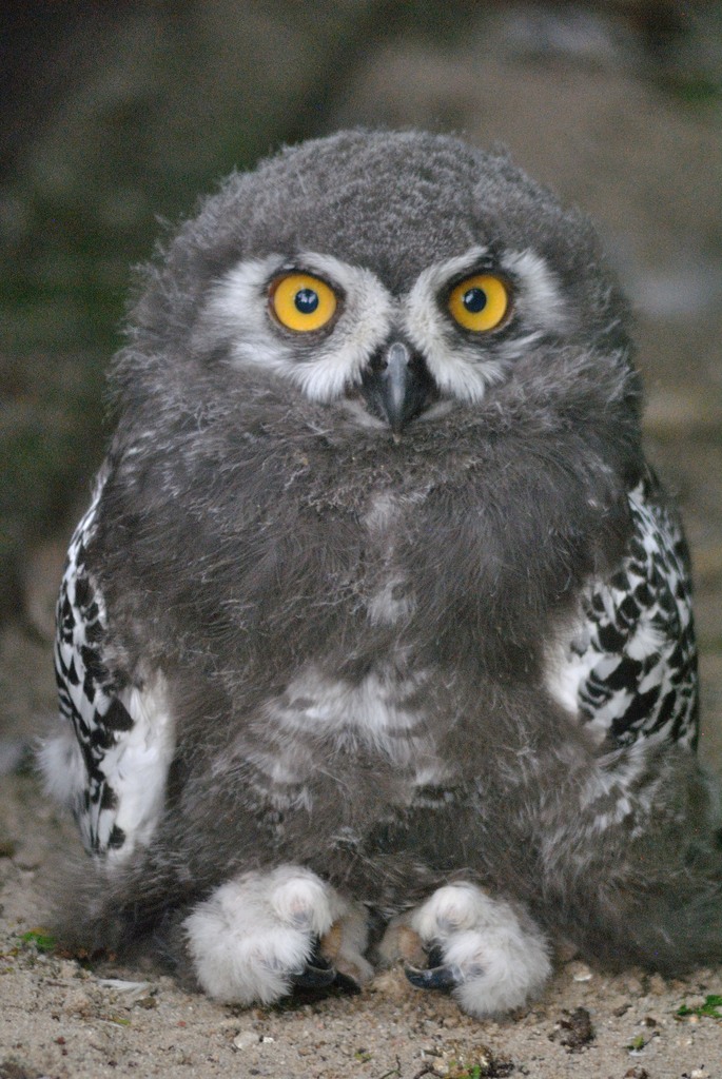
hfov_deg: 3.1
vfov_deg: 4.6
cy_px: 540
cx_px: 361
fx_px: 13505
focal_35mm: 450
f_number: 5.6
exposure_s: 1/100
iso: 1600
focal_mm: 300
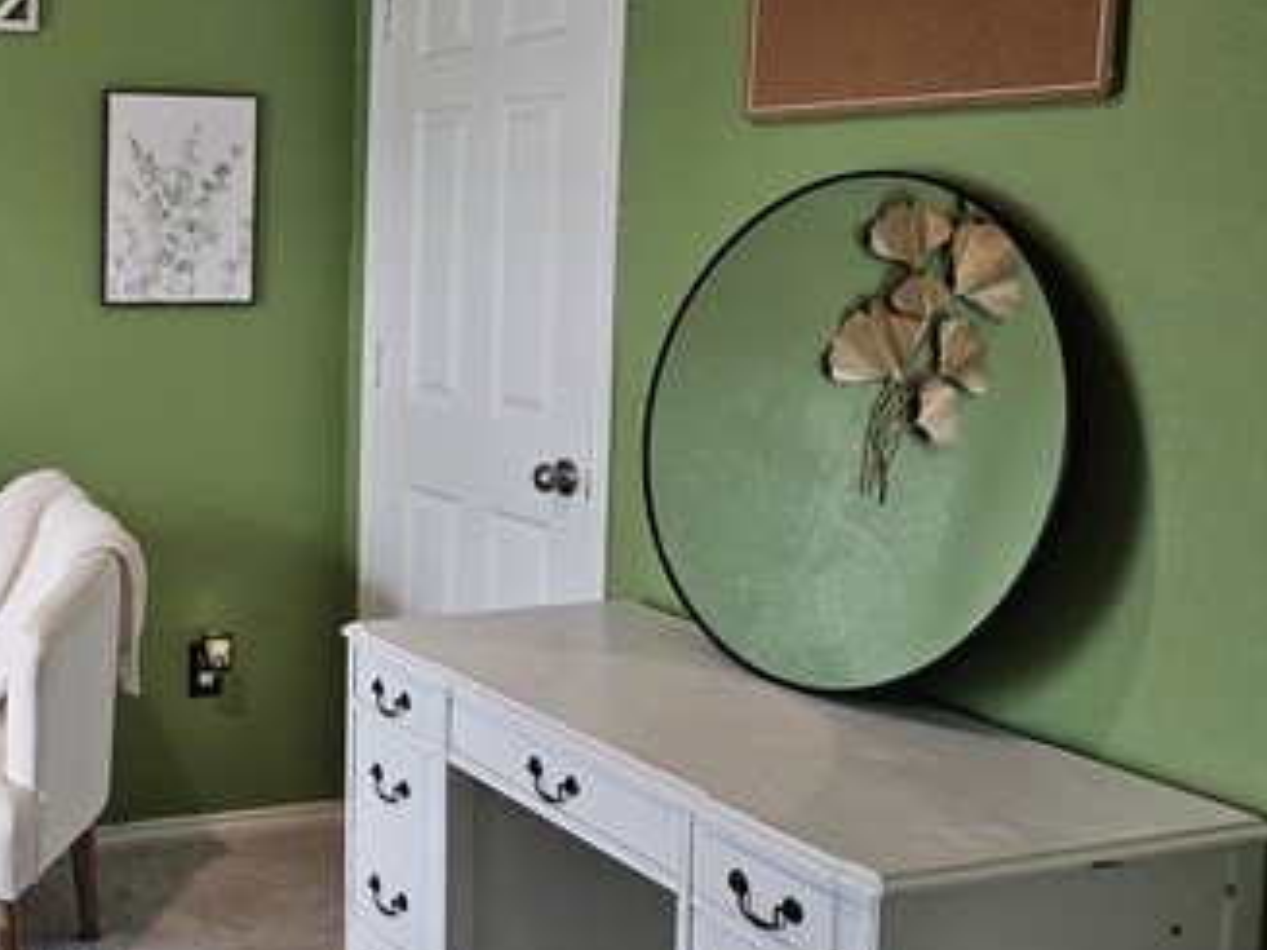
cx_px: 39
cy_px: 326
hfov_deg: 38.1
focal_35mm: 45
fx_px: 1646
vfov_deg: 31.9
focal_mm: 5.4
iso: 200
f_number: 1.8
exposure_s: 1/120
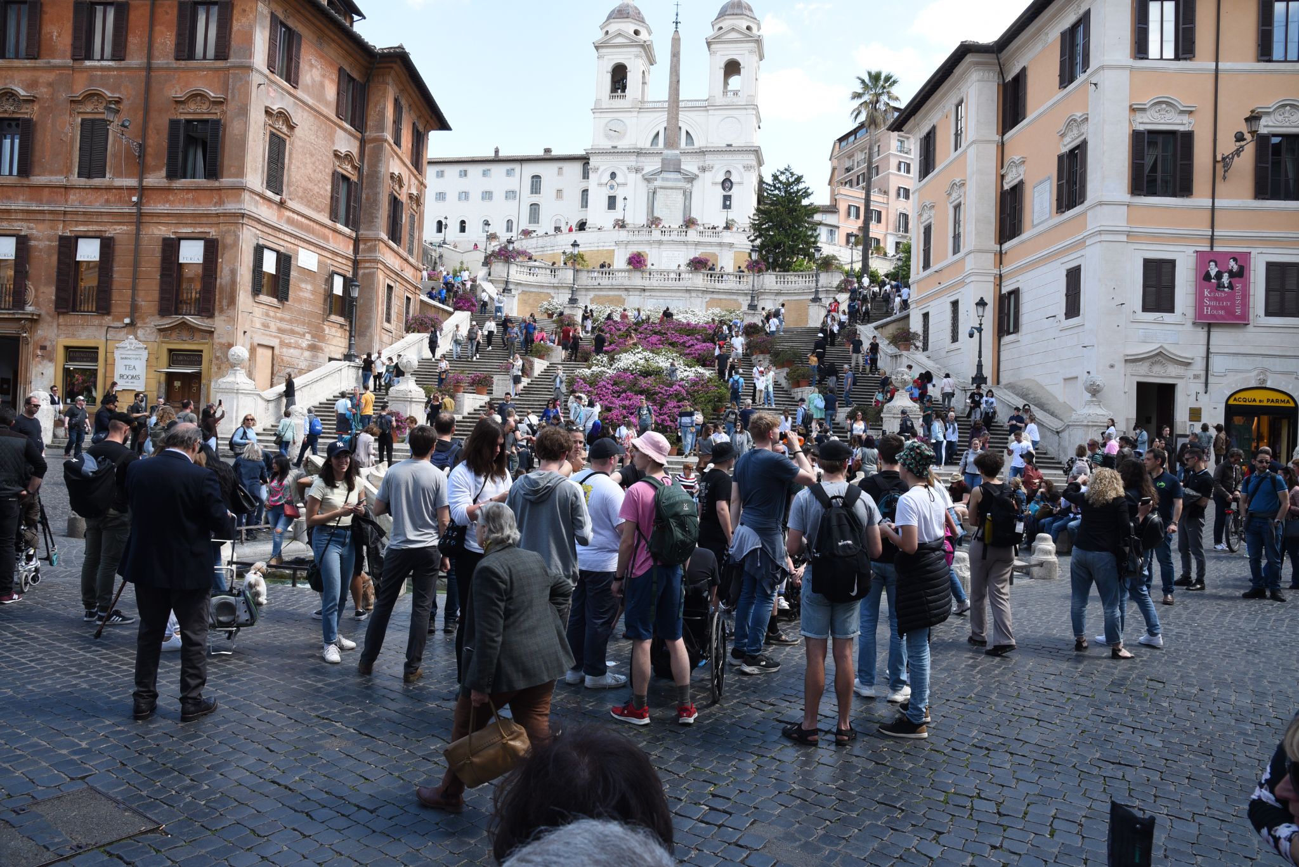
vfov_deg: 53.2
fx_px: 866
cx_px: 650
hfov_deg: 73.7
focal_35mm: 24
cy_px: 434
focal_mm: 24
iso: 640
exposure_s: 1/200
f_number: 10
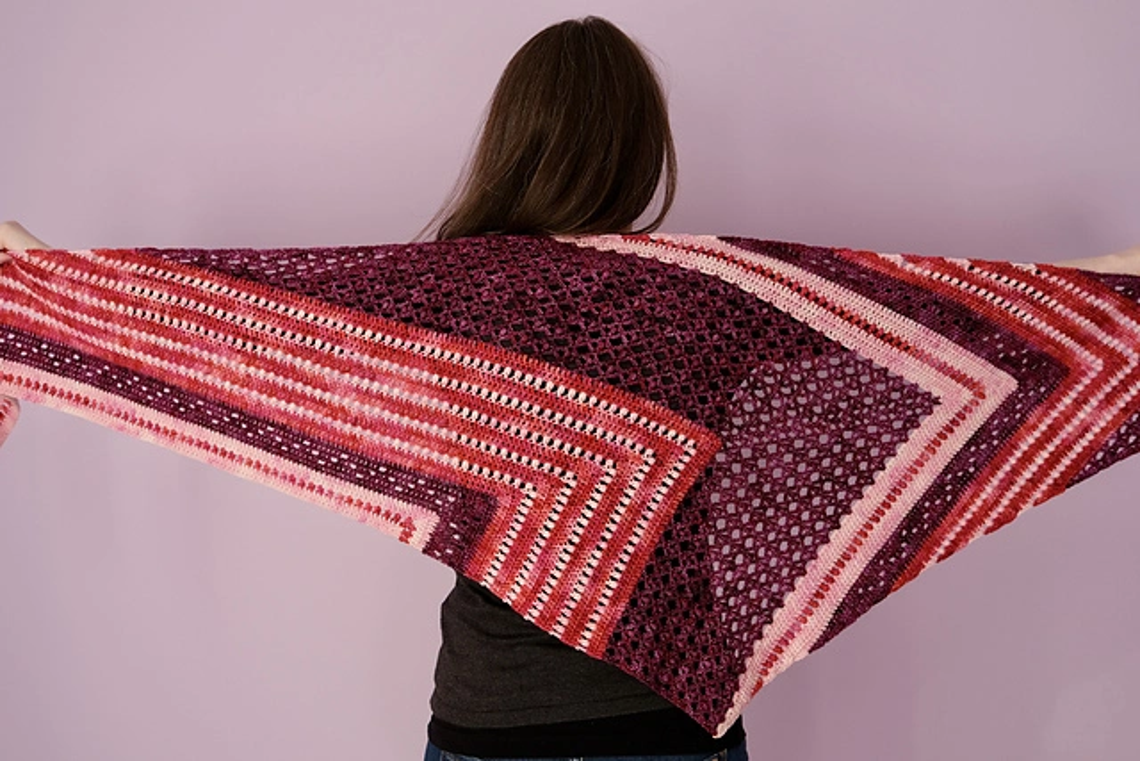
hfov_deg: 49.5
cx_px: 570
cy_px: 380
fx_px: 1235
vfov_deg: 34.2
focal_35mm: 39
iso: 500
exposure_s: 1/100
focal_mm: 26
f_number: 4
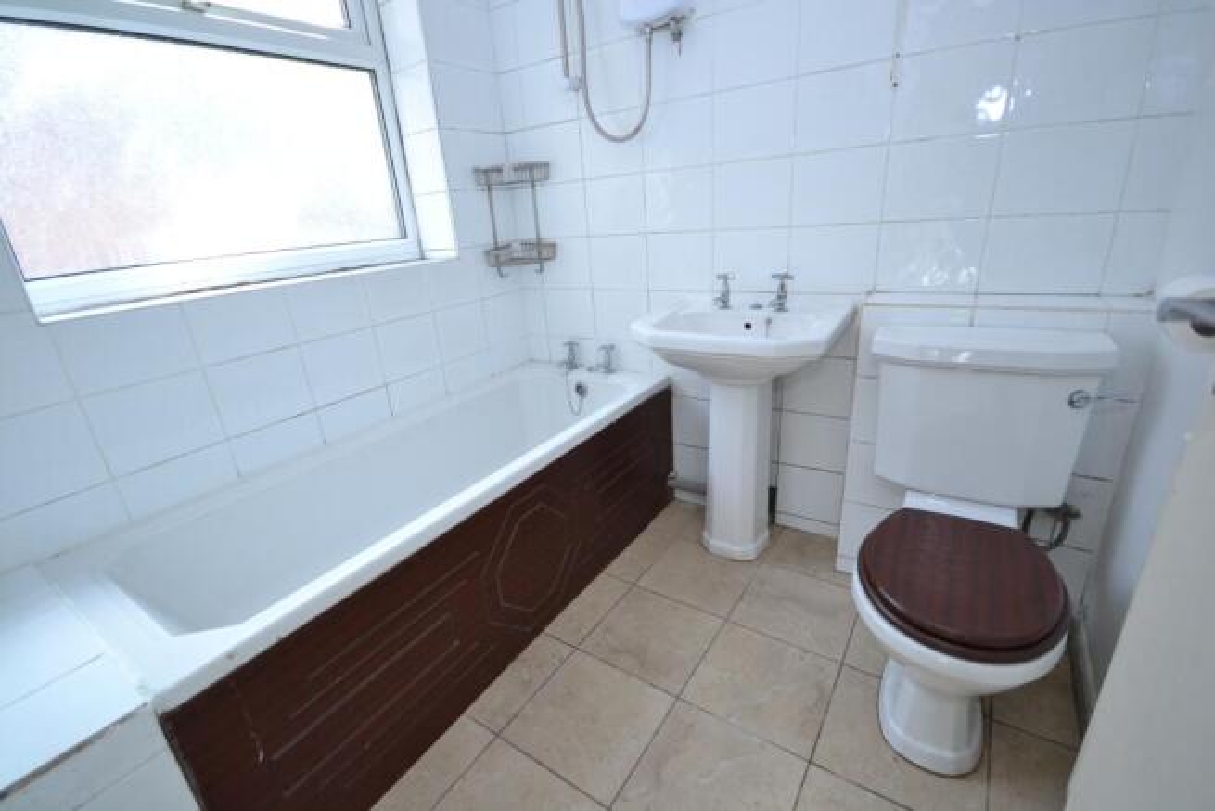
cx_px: 608
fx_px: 506
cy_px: 406
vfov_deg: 77.4
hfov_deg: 100.4
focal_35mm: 15
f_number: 4.5
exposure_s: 1/80
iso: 400
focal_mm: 10
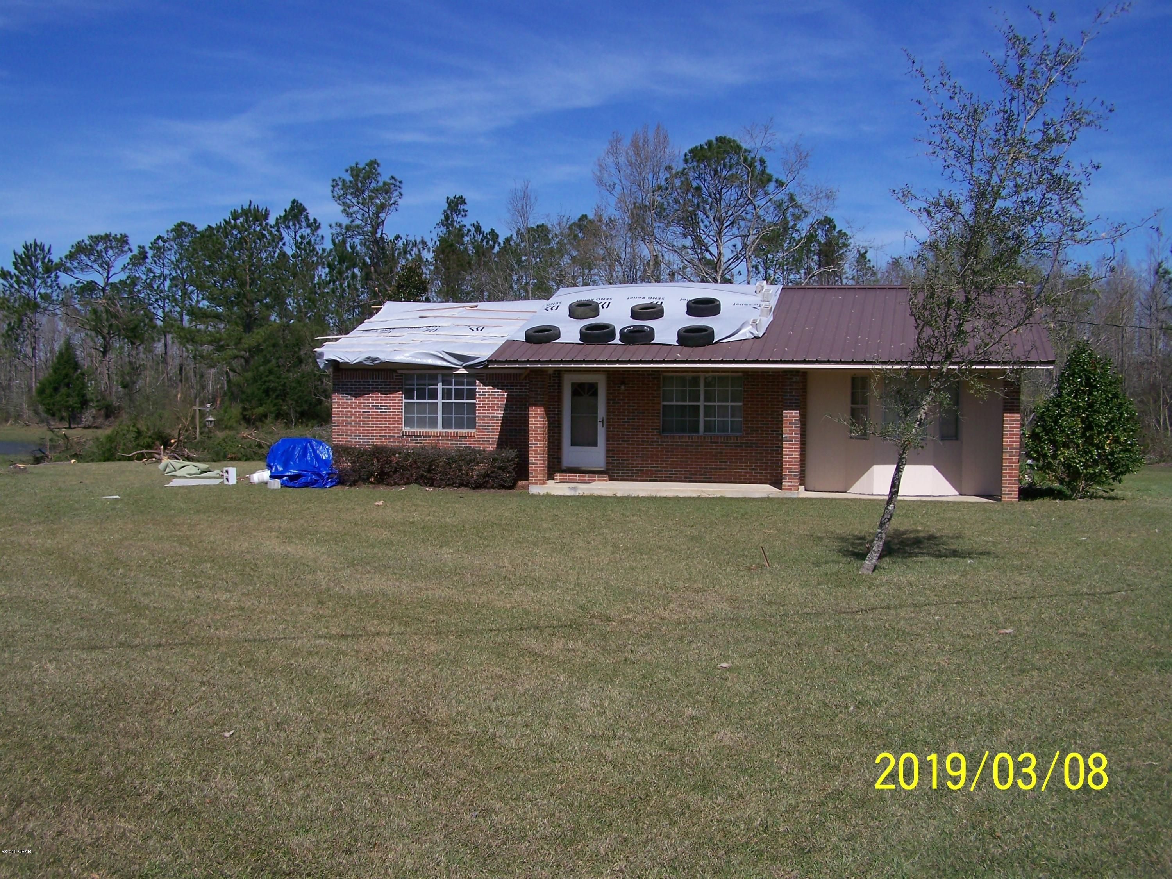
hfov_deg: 49.0
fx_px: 1287
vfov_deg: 37.7
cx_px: 586
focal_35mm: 38
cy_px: 440
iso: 64
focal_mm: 6.3
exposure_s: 1/800
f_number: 4
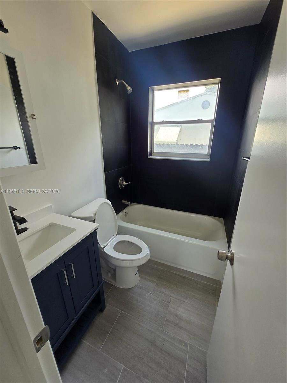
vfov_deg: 106.2
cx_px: 144
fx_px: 144
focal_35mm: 13
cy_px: 192
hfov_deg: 89.9
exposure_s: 1/60
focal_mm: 1.7
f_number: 2.2
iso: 40
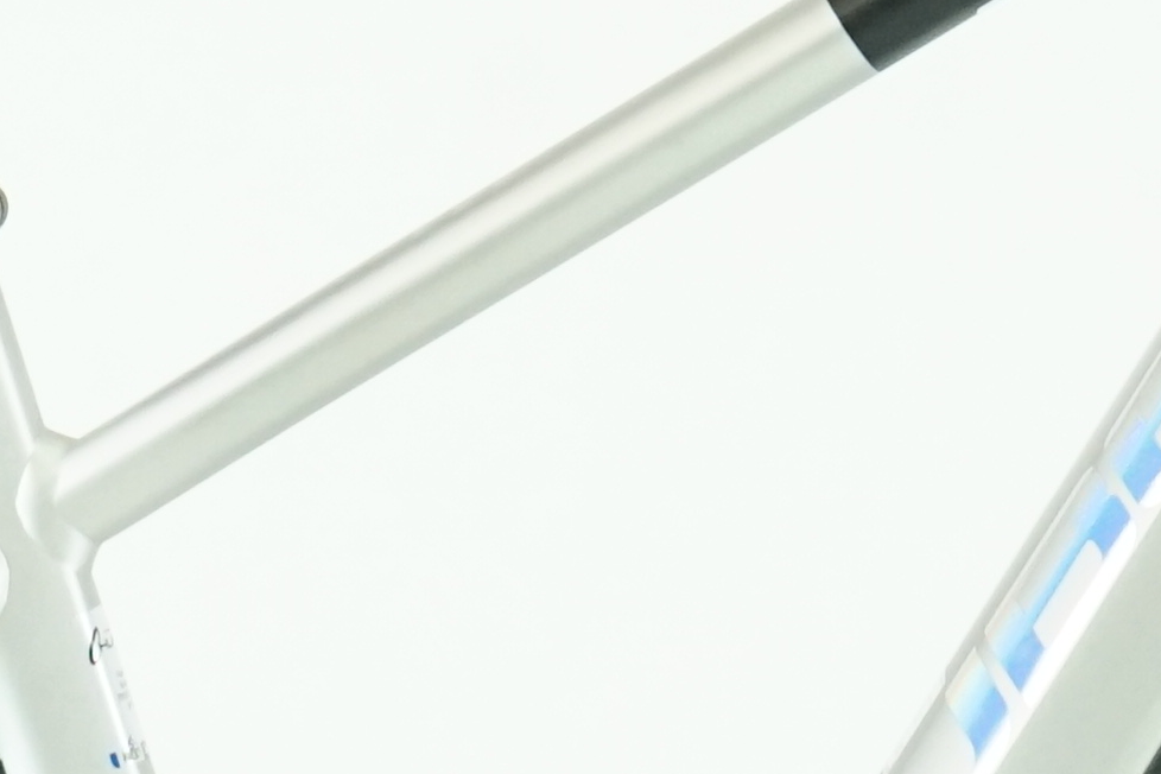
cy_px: 687
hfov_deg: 6.5
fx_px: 10287
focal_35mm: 319
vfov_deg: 4.3
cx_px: 821
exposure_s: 1/200
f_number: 5.6
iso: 2500
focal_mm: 52
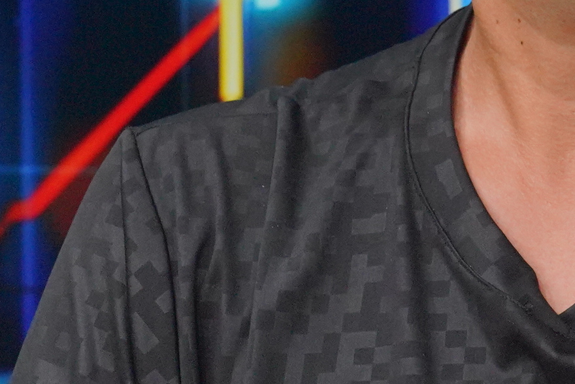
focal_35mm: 270
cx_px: 612
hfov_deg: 7.6
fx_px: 4313
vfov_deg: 5.1
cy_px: 63
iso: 1600
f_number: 5.6
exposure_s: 1/250
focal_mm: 46
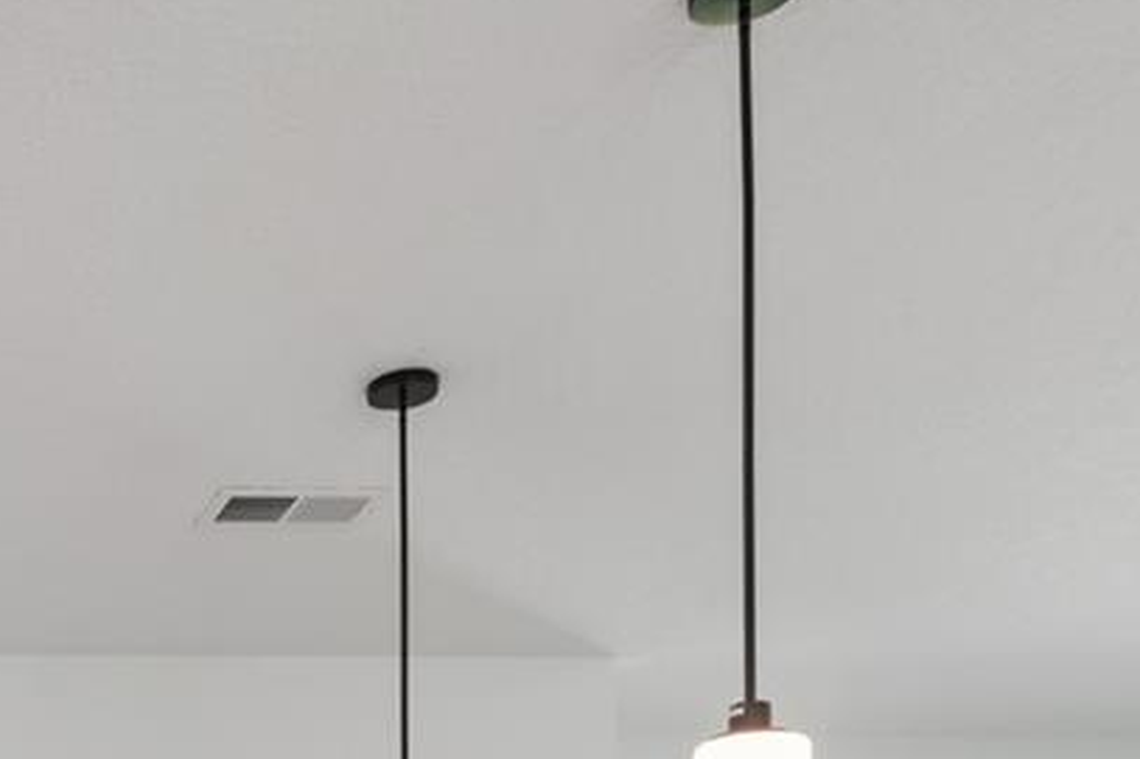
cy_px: 1204
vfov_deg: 20.3
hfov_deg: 29.9
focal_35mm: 55
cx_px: -291
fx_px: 1741
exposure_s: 1/6
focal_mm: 14
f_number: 8
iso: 400
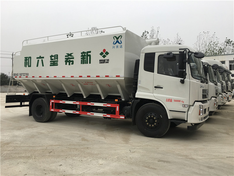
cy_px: 88
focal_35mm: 29
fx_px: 196
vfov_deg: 48.2
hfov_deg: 61.7
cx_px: 117
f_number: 2.2
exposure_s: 1/630
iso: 25
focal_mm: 4.15
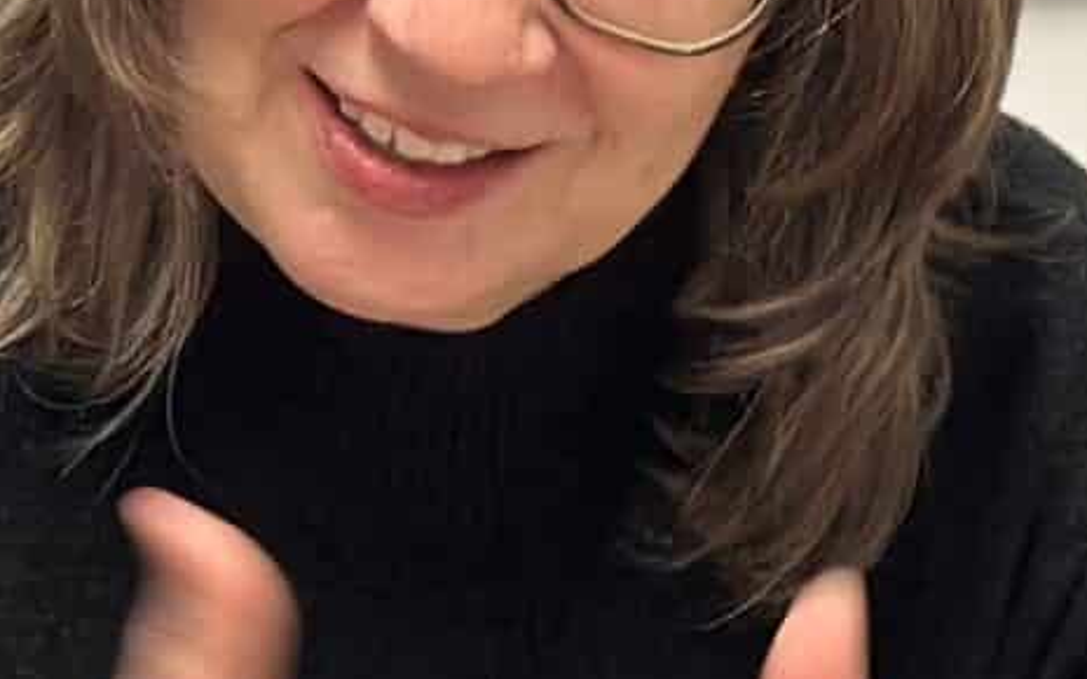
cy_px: 1011
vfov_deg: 4.6
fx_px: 8324
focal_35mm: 281
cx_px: 2172
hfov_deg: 7.2
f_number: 1.78
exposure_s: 1/50
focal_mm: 6.86
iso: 200
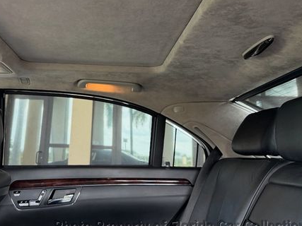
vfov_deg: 39.1
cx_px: 103
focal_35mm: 36
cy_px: 71
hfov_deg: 50.5
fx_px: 314
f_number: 1.78
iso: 200
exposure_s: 1/63
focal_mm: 6.76
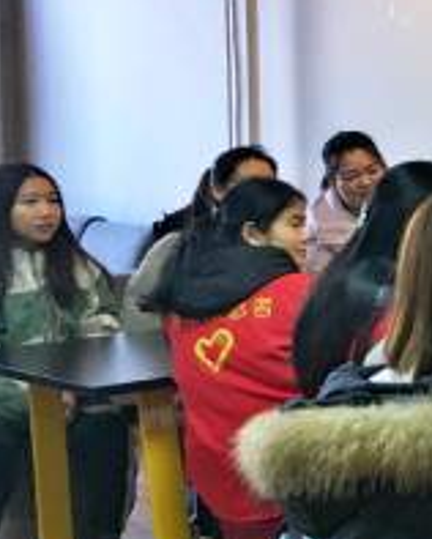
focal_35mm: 92
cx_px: 853
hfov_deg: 14.2
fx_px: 1468
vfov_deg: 20.8
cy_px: 230
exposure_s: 1/33
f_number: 2.2
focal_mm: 4.15
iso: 125
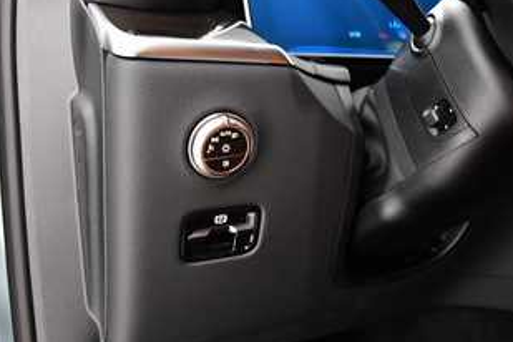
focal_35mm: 35
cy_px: 159
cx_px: 232
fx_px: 499
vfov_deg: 37.8
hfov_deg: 54.4
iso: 5600
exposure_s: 1/60
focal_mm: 18
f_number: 3.5
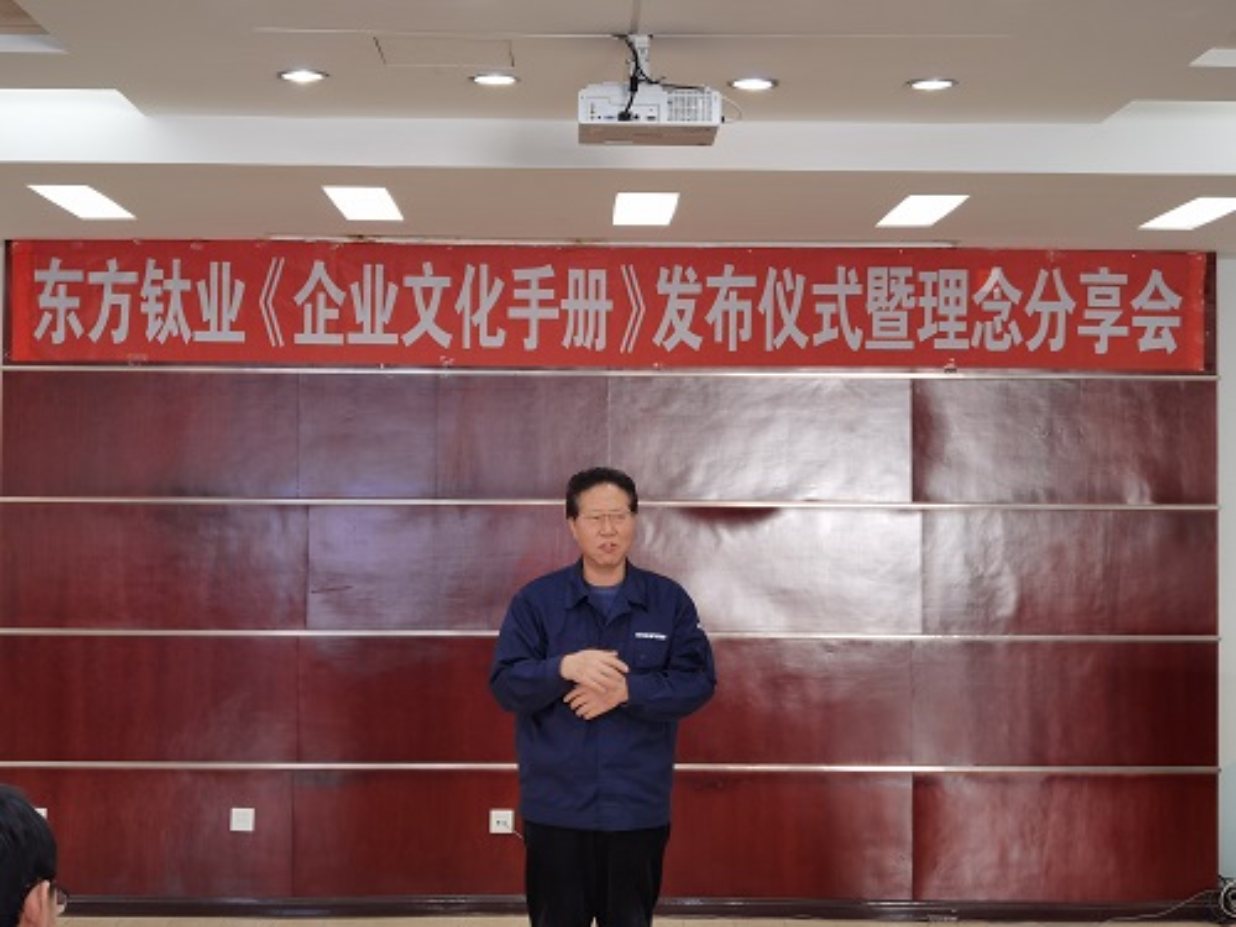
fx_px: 2178
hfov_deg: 31.7
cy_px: 464
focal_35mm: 61
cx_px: 618
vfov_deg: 24.0
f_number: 1.9
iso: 100
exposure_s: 1/100
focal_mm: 6.71
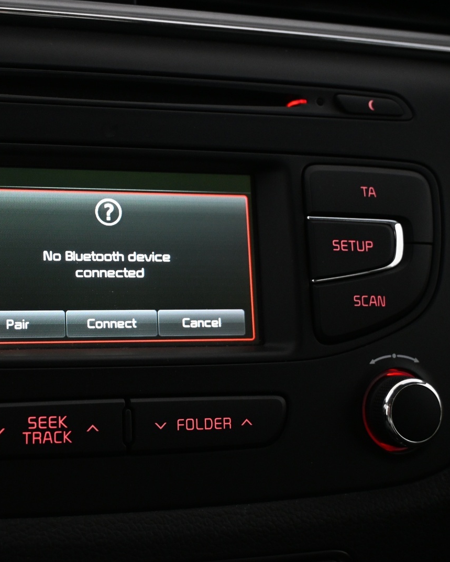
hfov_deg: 28.2
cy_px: 281
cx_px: 57
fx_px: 866
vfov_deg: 35.9
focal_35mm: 52
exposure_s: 1/40
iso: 1600
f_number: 4.2
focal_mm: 24.5
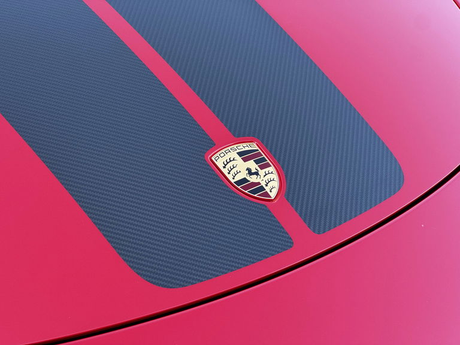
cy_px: 172
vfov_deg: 19.1
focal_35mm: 77
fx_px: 1023
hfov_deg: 25.3
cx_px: 230
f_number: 2.8
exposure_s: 1/99
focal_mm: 9
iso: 64
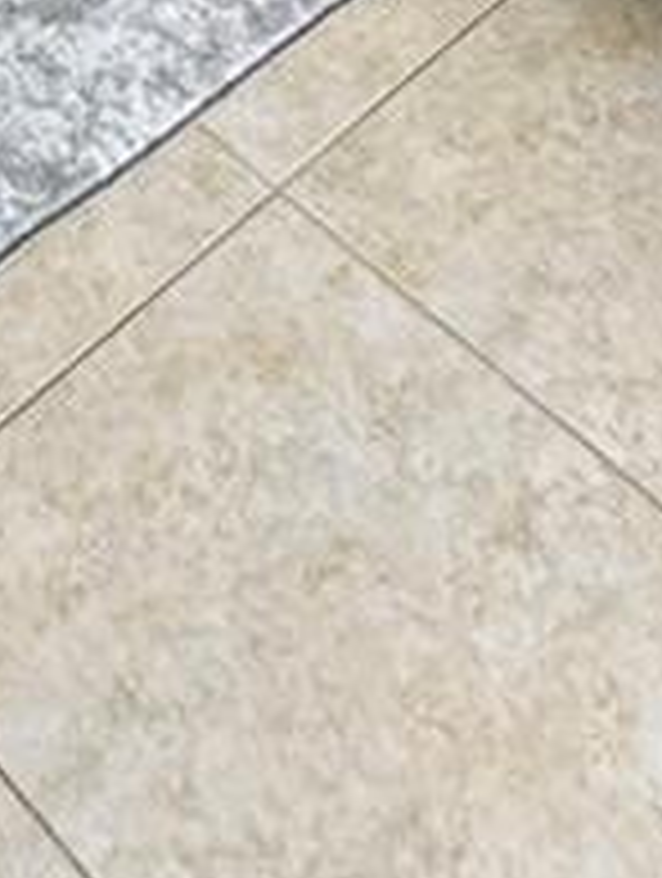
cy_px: -1139
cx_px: -167
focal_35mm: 86
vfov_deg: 15.2
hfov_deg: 16.4
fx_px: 2186
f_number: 2.2
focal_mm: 2.22
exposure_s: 1/120
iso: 250
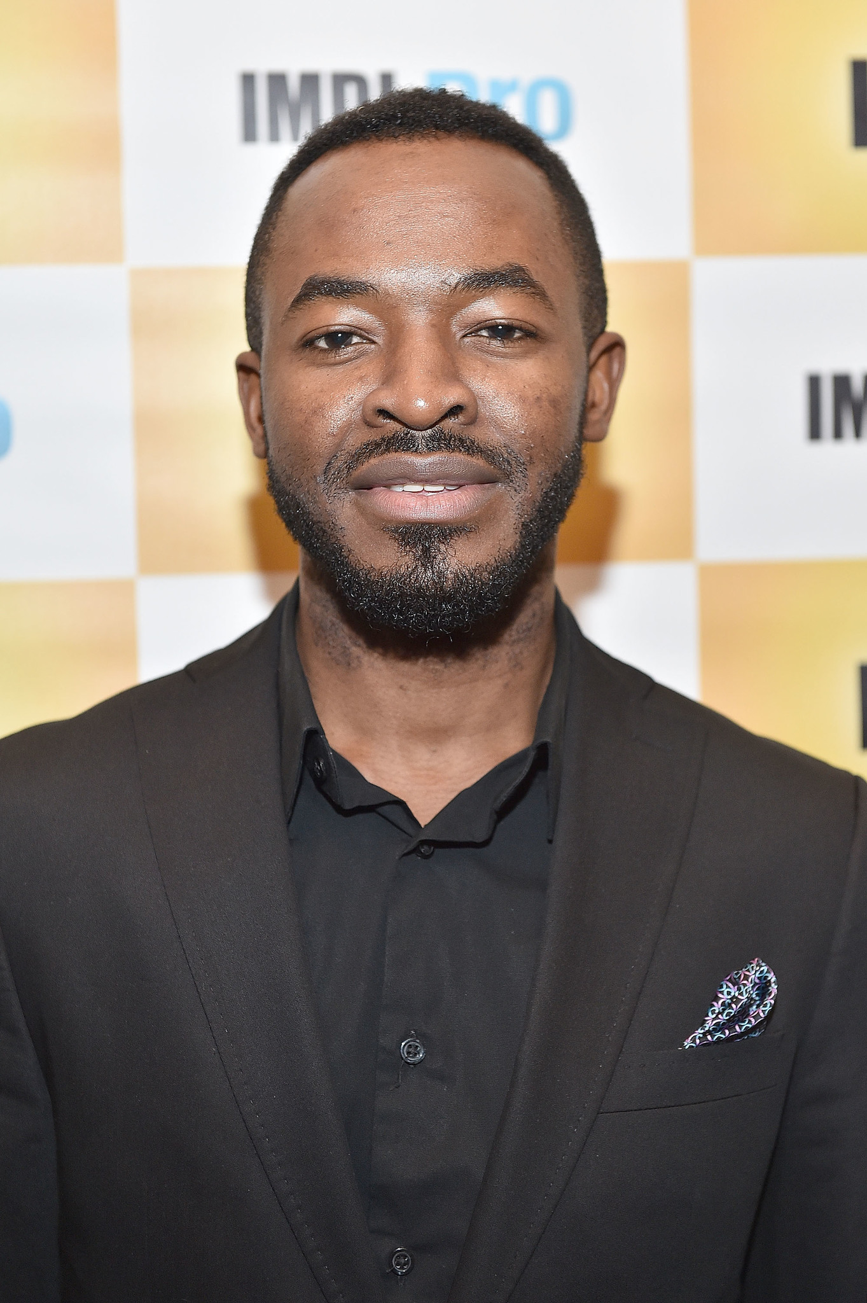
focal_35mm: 70
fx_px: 2532
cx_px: 434
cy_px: 652
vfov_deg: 28.9
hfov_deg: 19.4
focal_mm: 70
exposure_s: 1/100
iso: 1600
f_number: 4
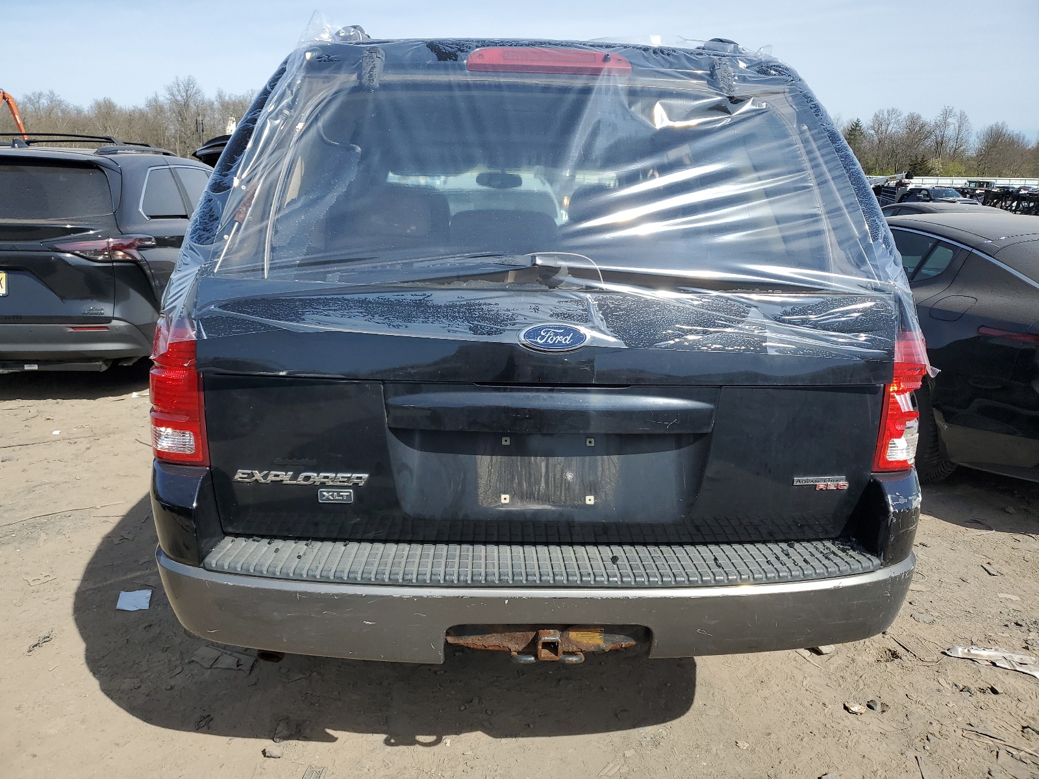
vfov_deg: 53.1
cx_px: 520
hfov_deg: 67.3
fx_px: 780
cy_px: 390
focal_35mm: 26
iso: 50
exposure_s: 1/2500
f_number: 1.5
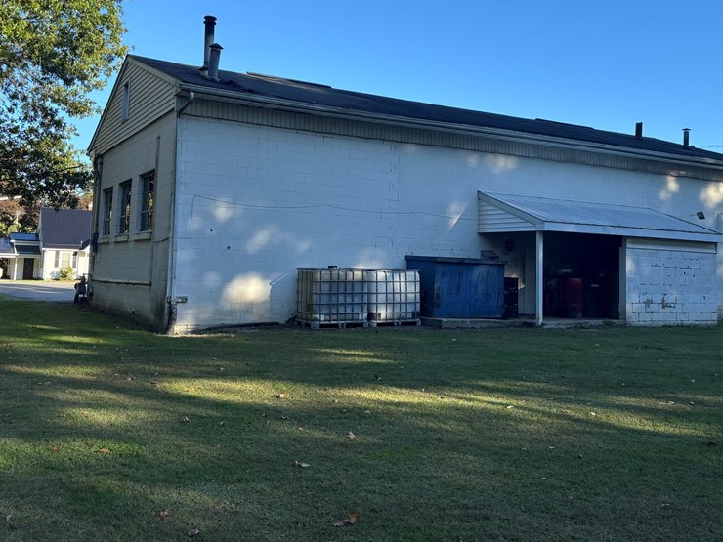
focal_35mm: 36
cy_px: 192
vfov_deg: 39.3
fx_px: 752
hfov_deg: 51.4
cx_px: 366
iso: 50
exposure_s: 1/1139
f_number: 1.6
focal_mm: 5.96
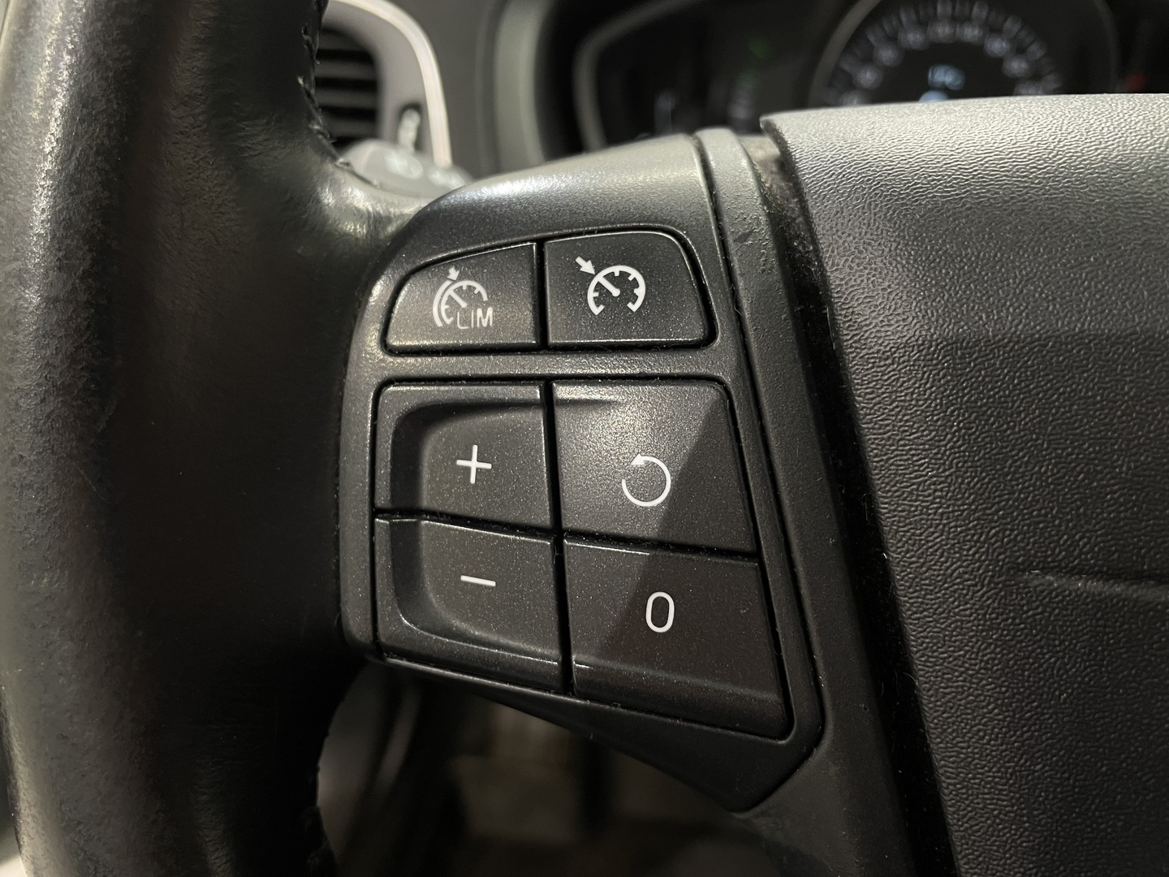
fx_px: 878
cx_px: 584
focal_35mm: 26
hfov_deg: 67.3
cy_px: 438
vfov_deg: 53.1
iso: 200
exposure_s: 1/50
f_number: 1.6
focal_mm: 4.2
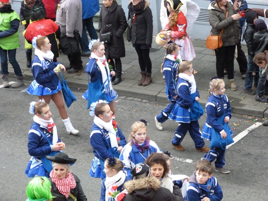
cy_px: 100
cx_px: 134
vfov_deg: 13.6
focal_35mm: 109
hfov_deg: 18.0
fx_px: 844
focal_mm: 19.7
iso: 800
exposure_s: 1/100
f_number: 3.5
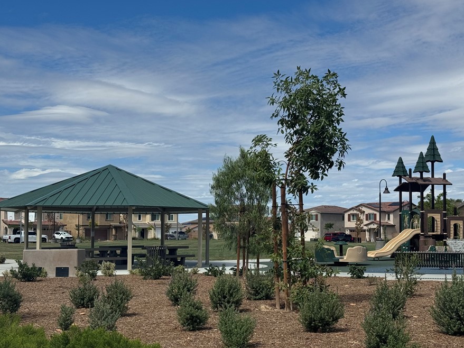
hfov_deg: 34.4
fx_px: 750
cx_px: 236
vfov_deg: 26.1
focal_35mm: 56
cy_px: 194
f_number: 1.78
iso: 64
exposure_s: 1/7937
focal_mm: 6.76
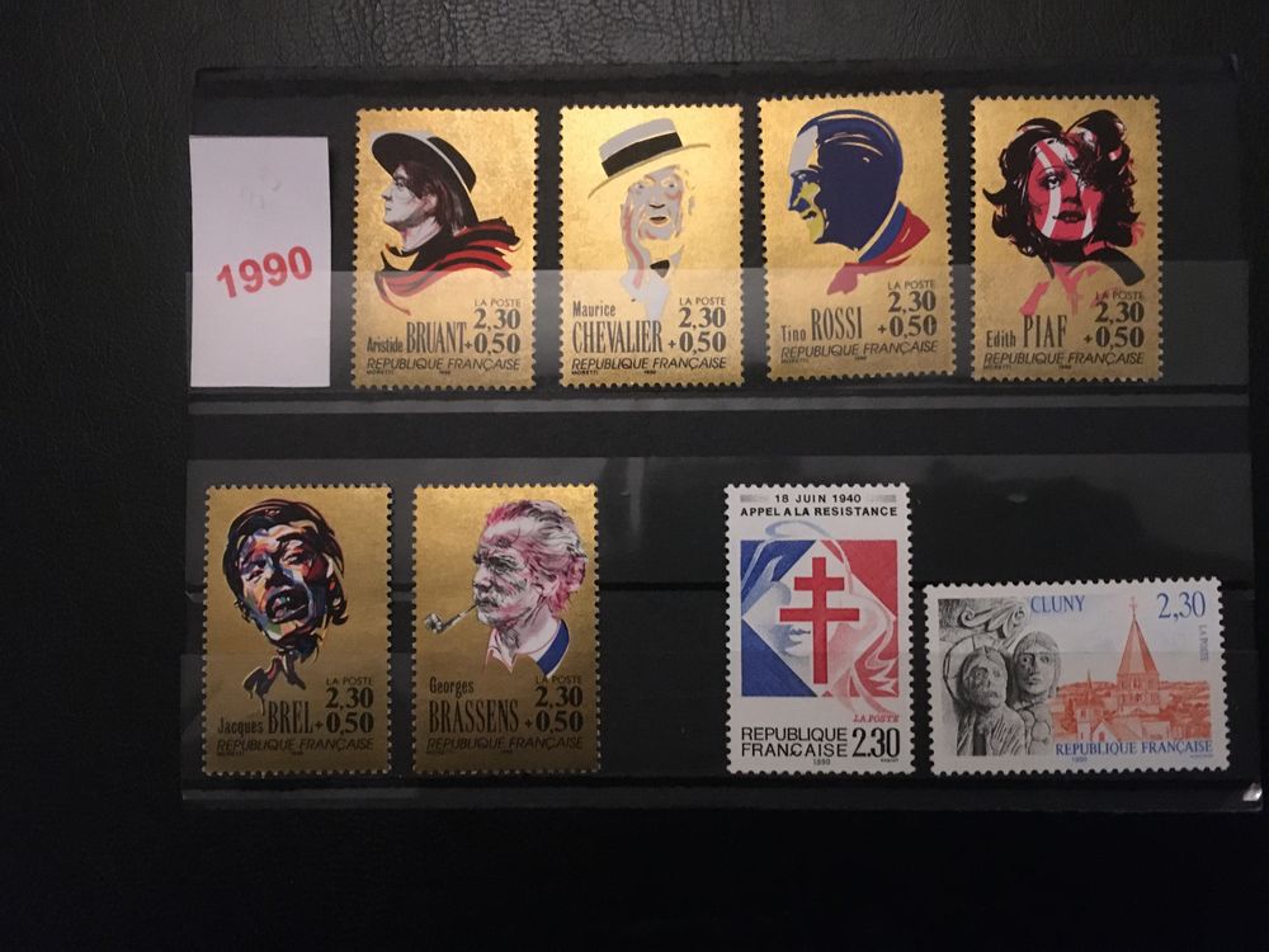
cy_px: 476
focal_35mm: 29
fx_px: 1063
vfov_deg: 48.2
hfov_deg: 61.7
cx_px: 634
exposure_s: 1/17
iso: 320
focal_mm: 4.15
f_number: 2.2
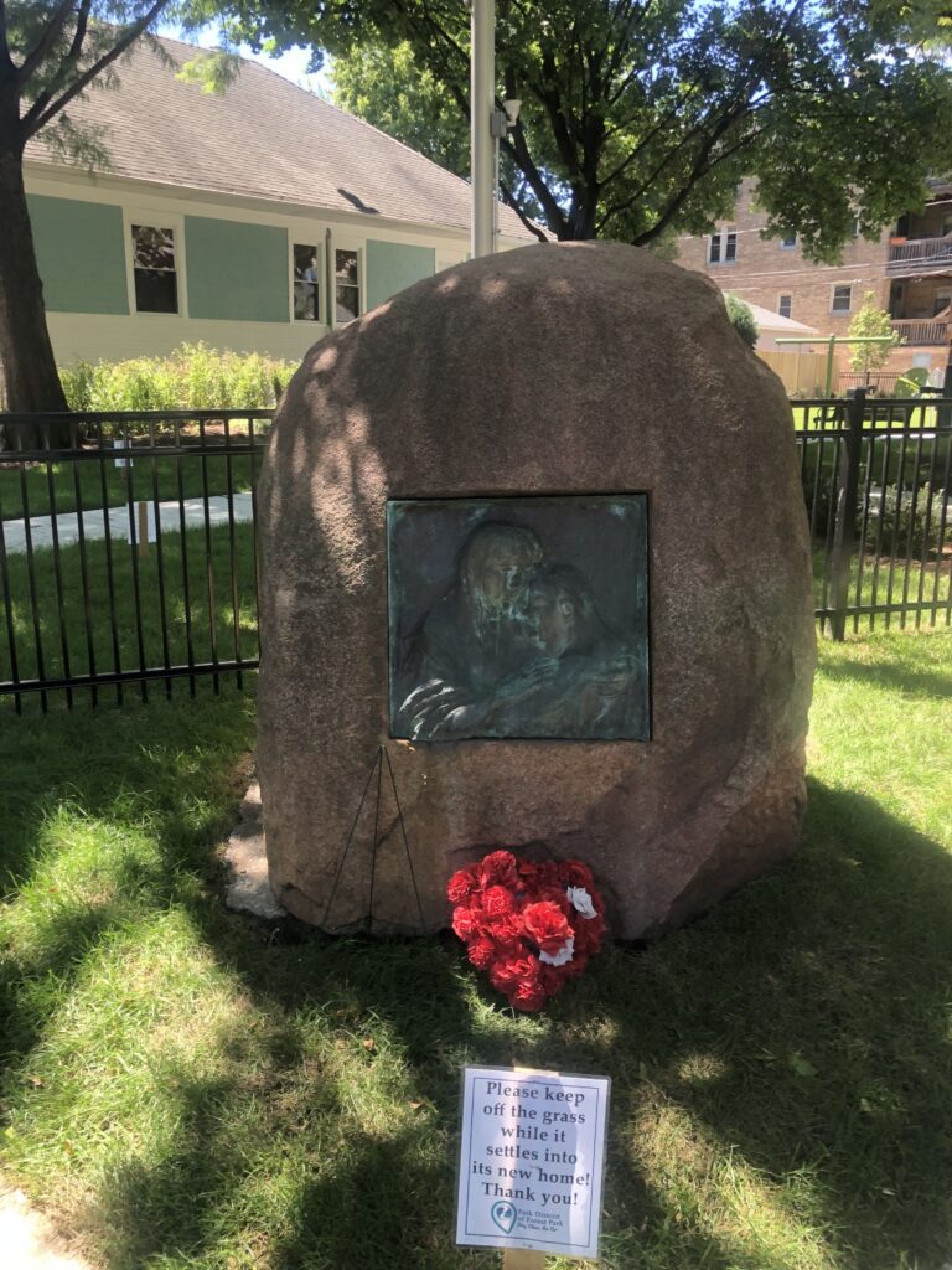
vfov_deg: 63.4
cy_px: 635
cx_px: 476
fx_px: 1027
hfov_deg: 49.7
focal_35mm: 28
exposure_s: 1/120
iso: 25
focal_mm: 3.99
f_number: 1.8
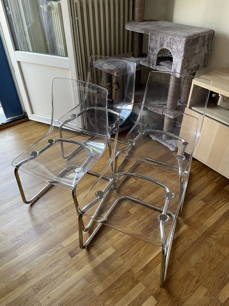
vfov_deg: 67.3
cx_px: 114
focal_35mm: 26
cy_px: 153
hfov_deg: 53.1
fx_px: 229
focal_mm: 4.2
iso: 125
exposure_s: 1/77
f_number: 1.6
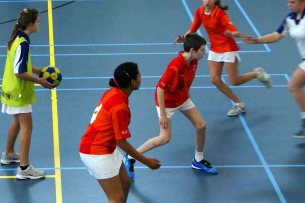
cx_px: 136
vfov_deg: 13.7
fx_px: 847
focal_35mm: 100
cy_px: 119
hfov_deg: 20.4
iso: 800
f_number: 5.6
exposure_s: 1/100
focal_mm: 40
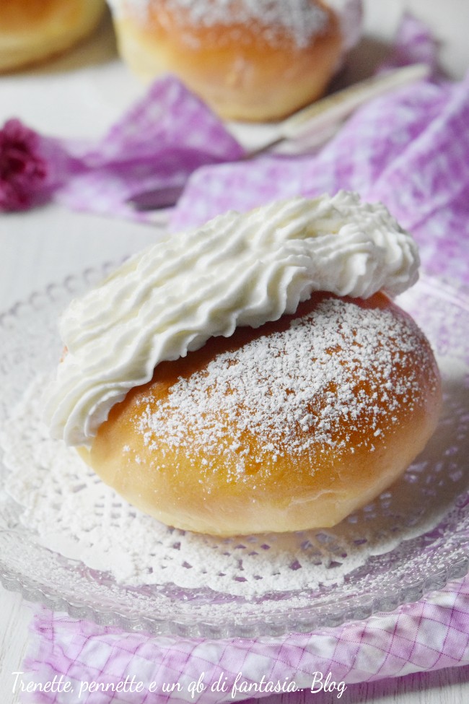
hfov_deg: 17.5
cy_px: 352
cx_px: 234
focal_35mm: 78
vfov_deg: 26.0
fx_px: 1524
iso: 3200
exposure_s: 1/500
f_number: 8
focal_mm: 52
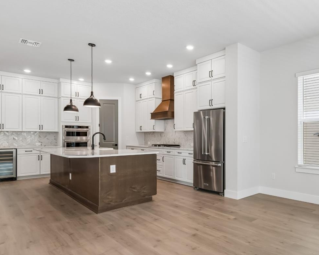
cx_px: 238
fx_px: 217
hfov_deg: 68.1
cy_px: 134
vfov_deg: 60.8
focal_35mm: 23
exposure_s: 1/25
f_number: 7.1
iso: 100
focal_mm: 10
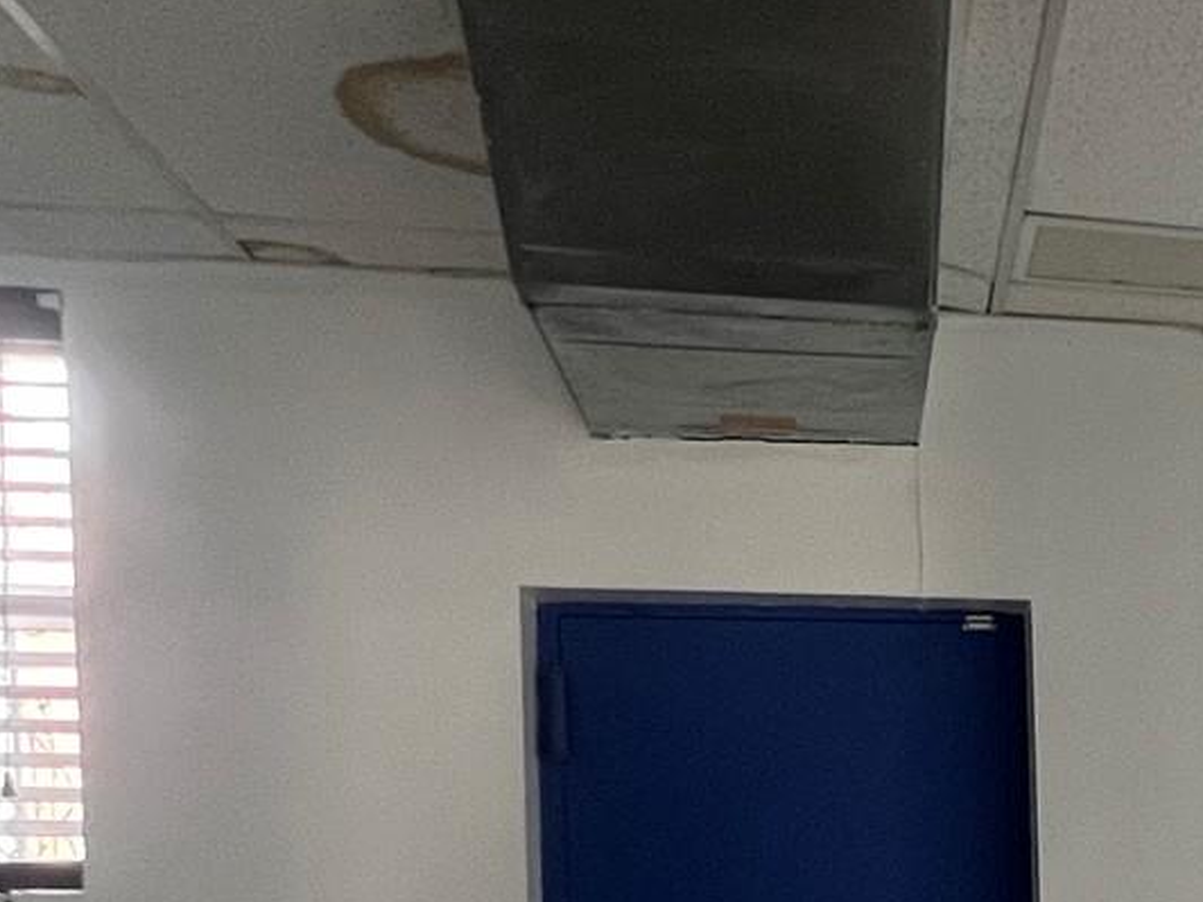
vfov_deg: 26.5
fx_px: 1738
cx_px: 1248
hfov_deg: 34.2
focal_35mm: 50
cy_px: 1022
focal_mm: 1.57
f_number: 1.8
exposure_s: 1/63
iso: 250
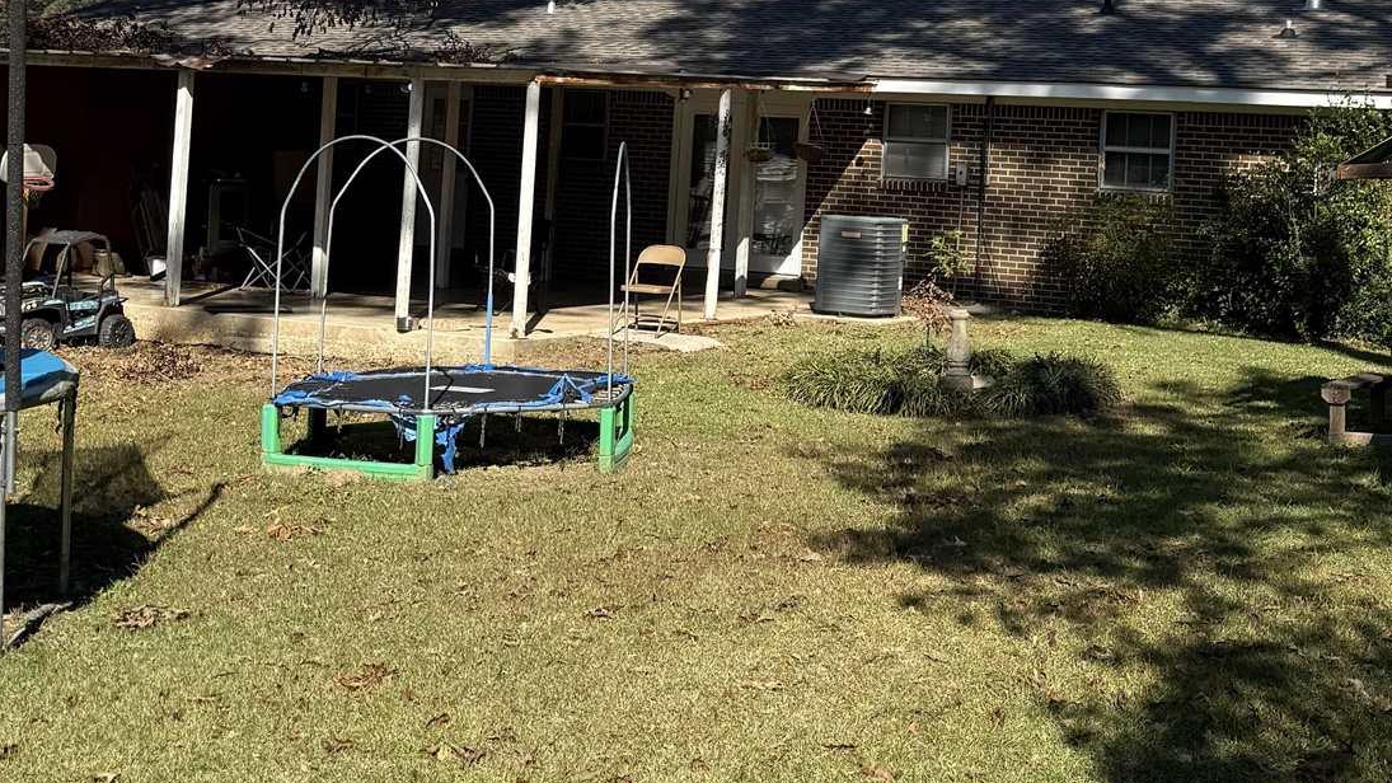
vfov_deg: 21.4
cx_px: 984
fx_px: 2030
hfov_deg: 37.2
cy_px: 88
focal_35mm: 55
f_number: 1.78
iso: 80
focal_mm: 6.76
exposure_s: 1/3279
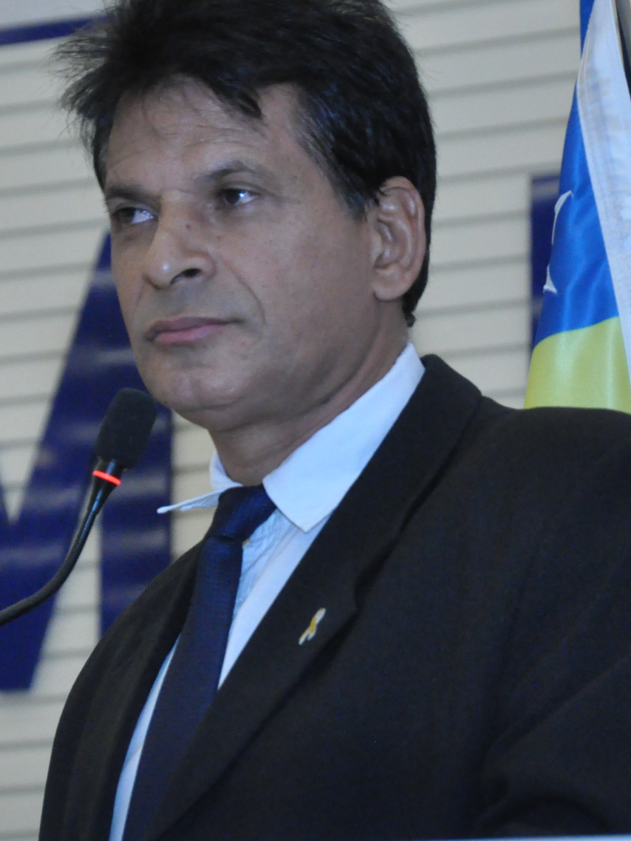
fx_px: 5395
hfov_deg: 6.7
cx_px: 270
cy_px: 358
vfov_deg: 8.9
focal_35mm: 222
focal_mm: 80
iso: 3200
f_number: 5.6
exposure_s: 1/160
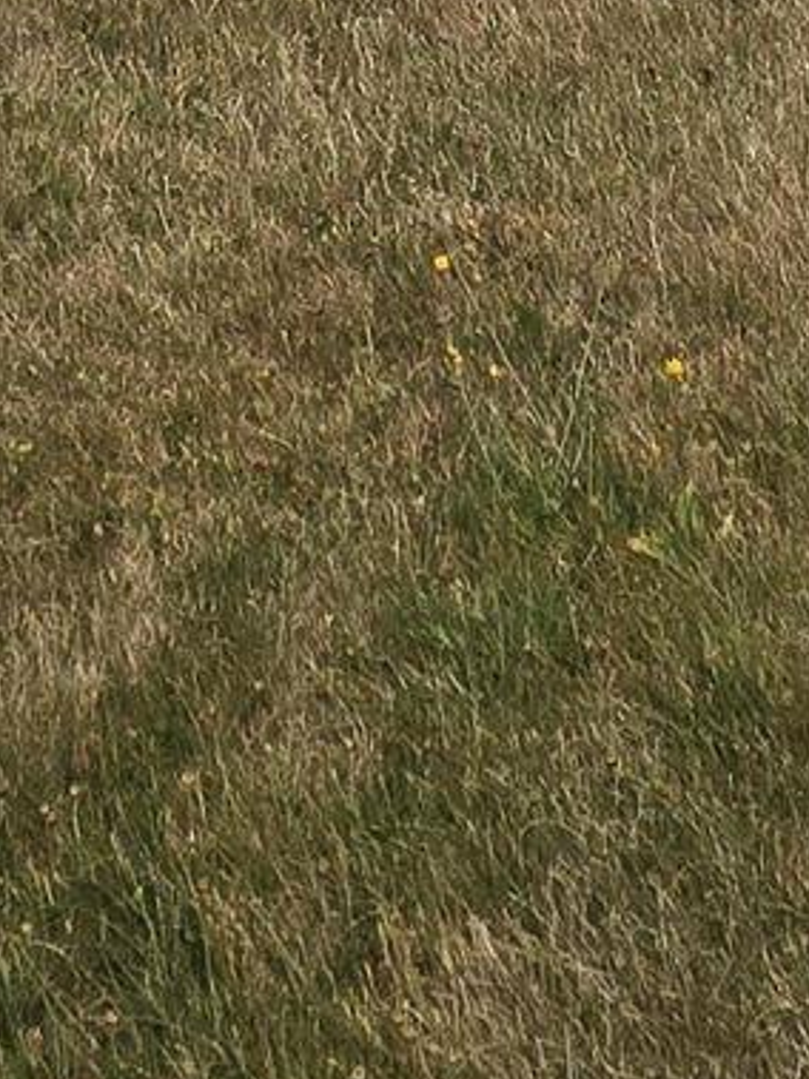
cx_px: 316
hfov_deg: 18.6
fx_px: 2463
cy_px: -1623
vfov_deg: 14.3
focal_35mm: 79
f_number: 2.2
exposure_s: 1/2969
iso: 50
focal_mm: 2.2
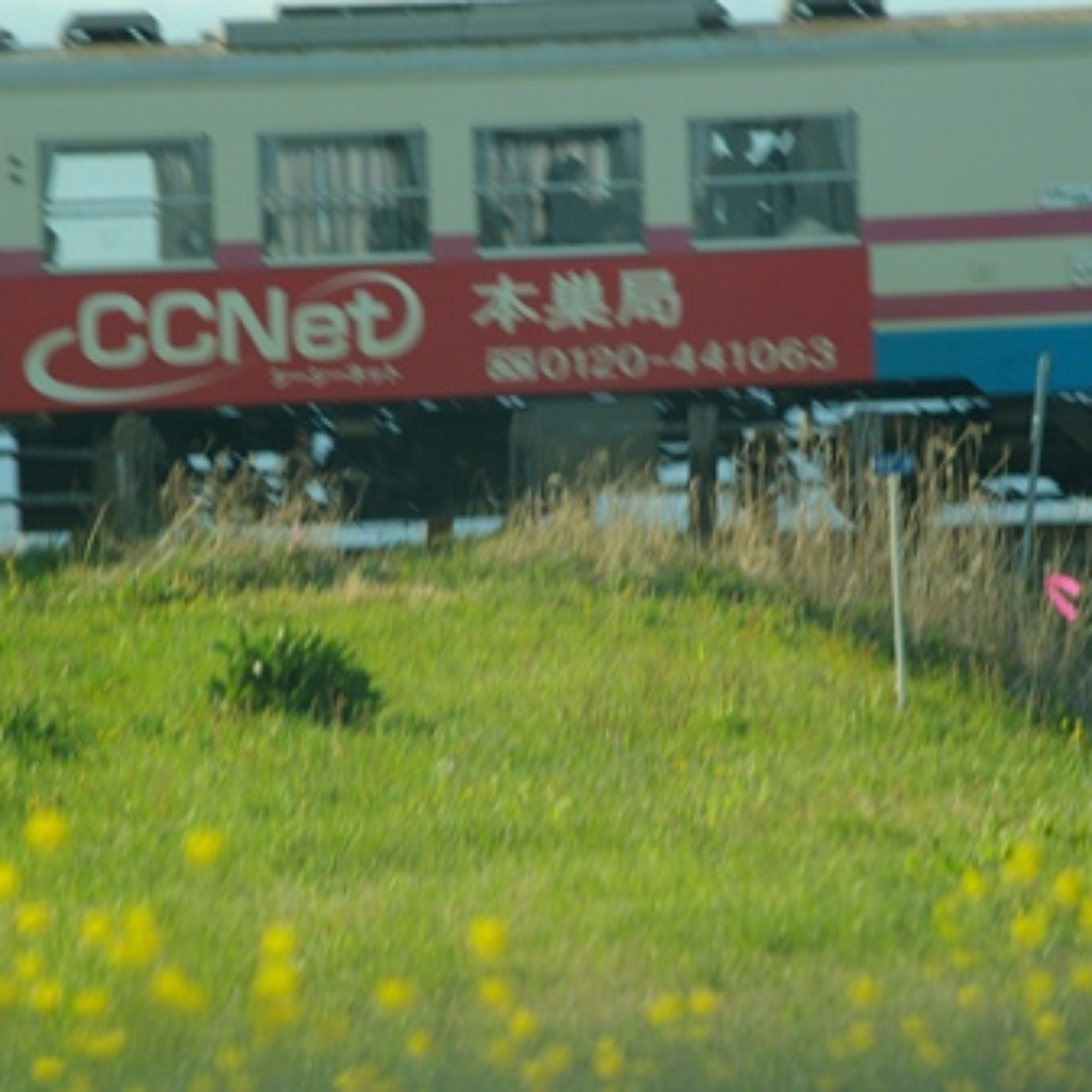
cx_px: 575
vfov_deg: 5.3
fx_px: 11706
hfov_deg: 5.3
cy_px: 544
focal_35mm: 328
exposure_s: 1/125
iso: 400
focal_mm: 170
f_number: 8
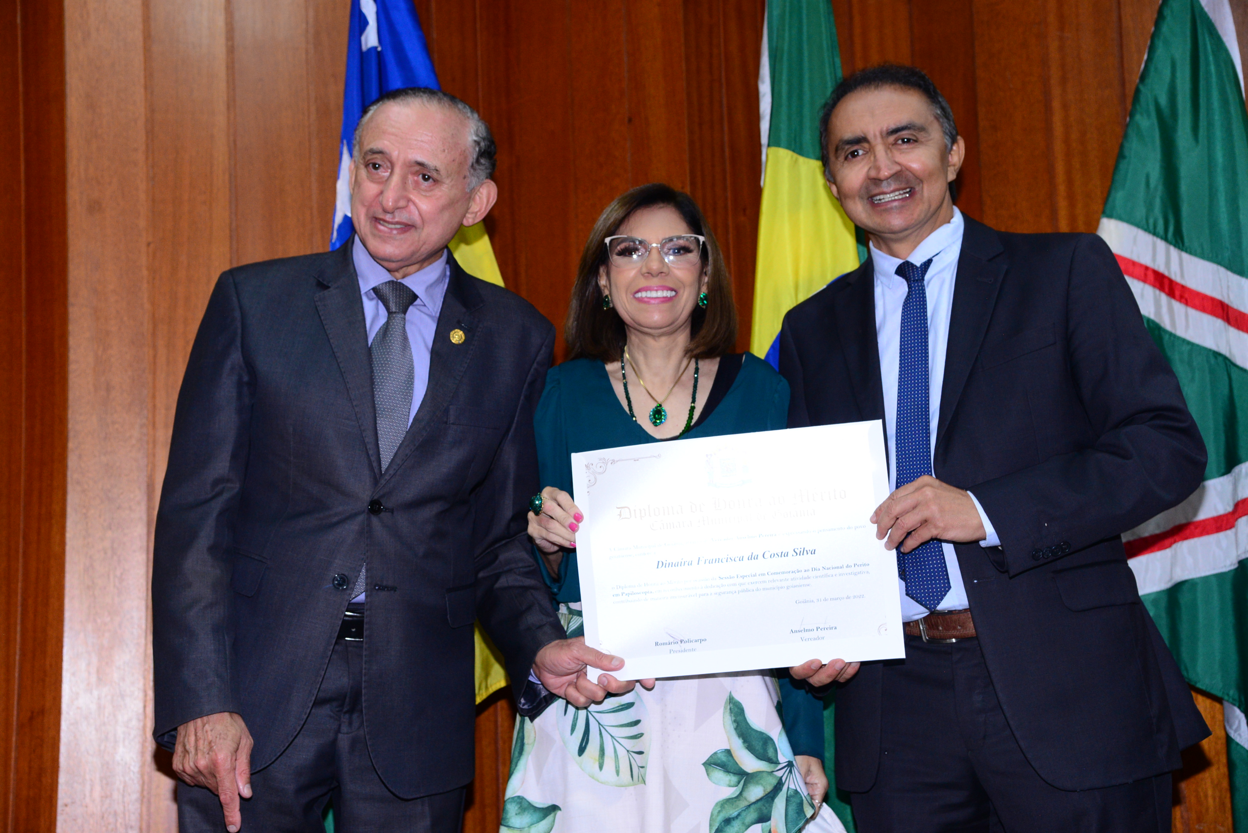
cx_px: 624
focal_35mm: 55
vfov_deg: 24.6
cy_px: 416
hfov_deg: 36.2
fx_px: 1907
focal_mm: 55
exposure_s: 1/125
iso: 2000
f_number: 4.5
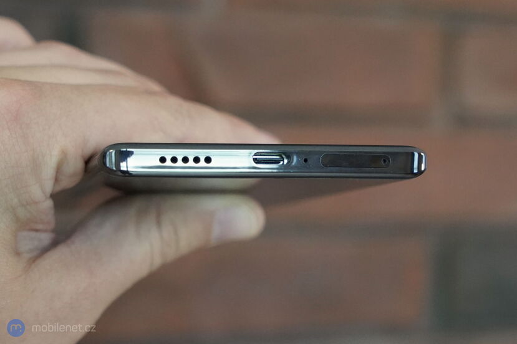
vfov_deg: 21.6
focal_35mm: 63
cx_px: 258
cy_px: 172
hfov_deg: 31.9
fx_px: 904
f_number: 6.3
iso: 6400
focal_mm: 63
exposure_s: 1/160
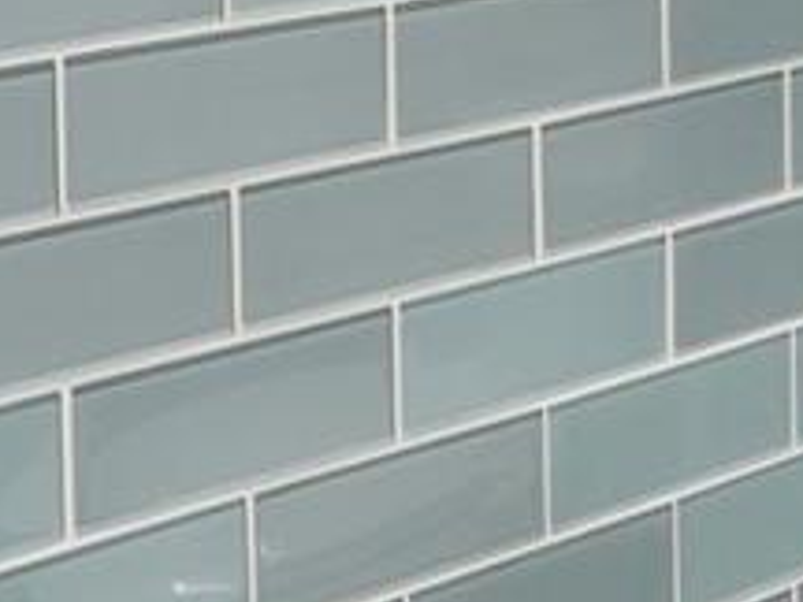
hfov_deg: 23.6
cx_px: 1033
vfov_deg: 16.8
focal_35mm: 73
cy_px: -478
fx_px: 1693
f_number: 9
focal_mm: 16
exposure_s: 1/60
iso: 400
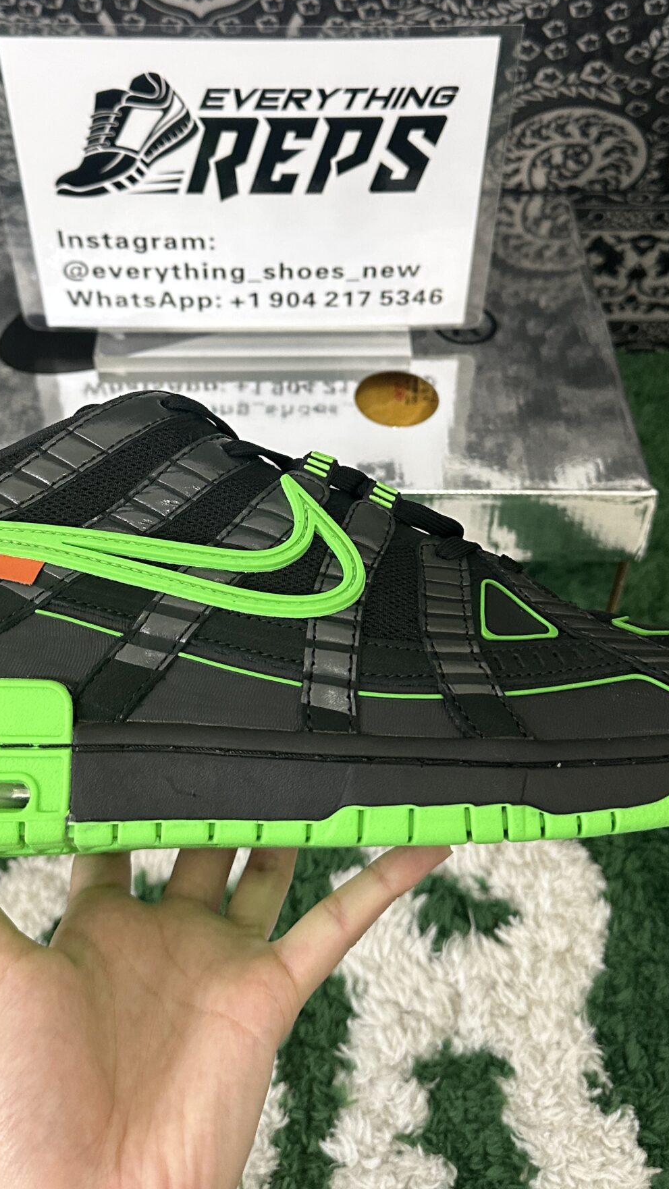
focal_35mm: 38
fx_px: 1198
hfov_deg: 31.2
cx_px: 307
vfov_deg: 52.2
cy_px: 444
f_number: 1.78
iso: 320
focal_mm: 6.86
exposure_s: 1/50
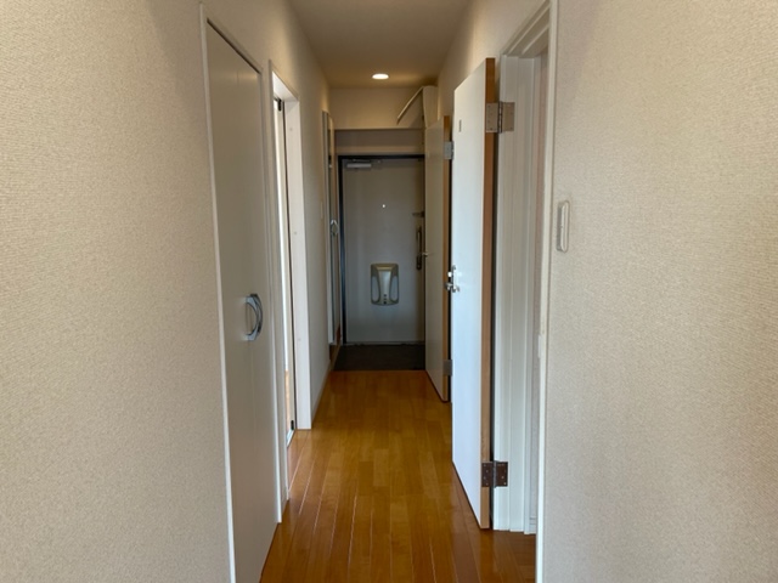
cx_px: 389
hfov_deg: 67.3
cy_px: 292
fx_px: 584
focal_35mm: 26
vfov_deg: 53.1
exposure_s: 1/120
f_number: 1.6
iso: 100
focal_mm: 4.2
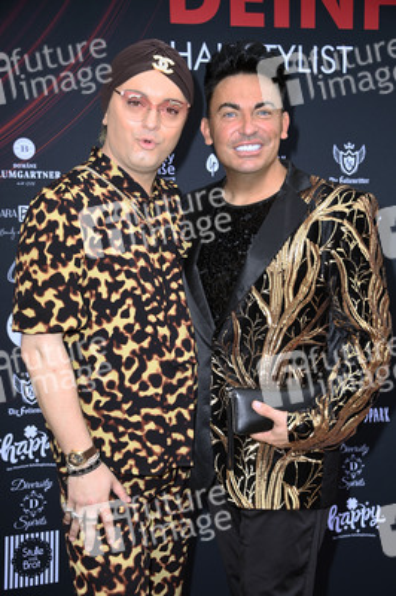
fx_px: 926
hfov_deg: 24.2
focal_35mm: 56
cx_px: 198
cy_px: 298
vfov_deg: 35.7
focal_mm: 56
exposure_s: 1/200
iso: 500
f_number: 5.6
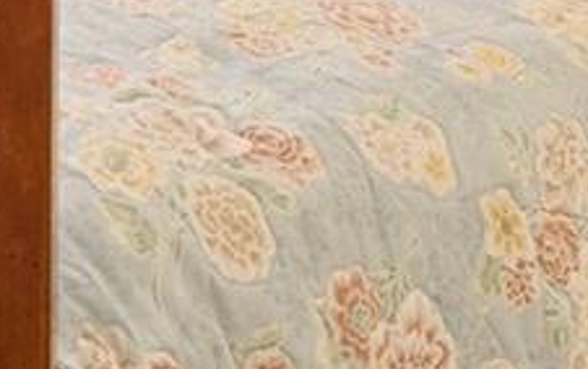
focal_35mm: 108
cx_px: -203
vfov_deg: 9.9
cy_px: -647
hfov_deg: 17.9
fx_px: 1733
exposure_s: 1/8
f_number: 8
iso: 500
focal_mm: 15
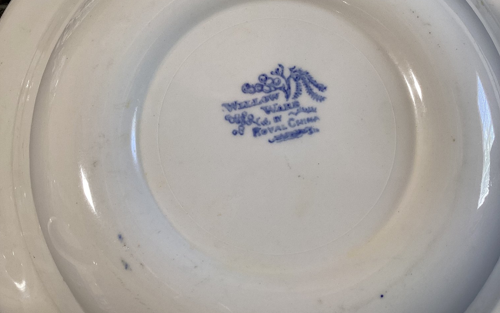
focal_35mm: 33
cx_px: 249
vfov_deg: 38.3
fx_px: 450
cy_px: 137
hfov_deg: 58.1
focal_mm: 3.3
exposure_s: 1/50
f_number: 2.4
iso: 50
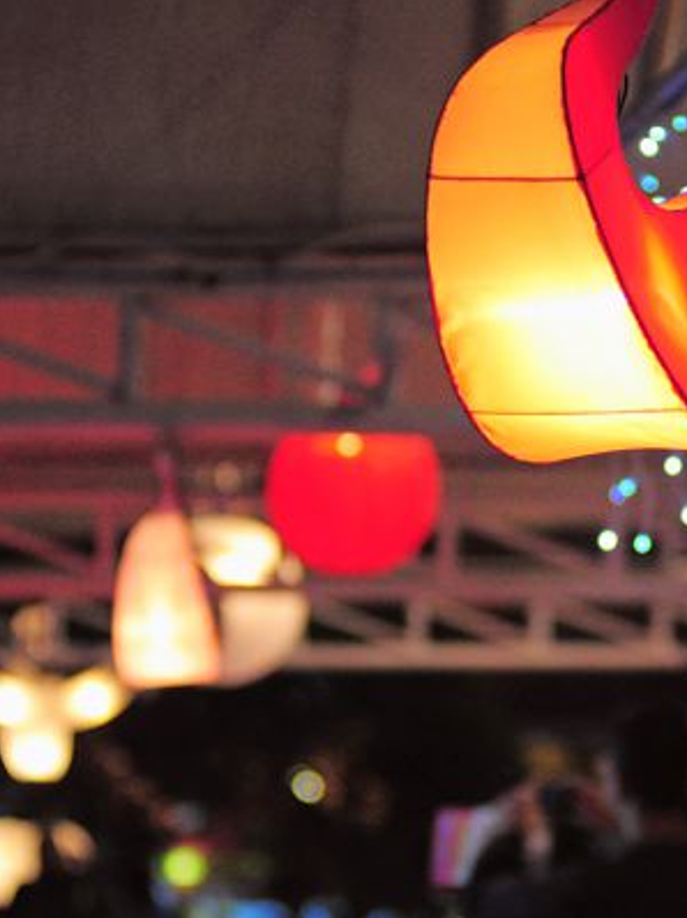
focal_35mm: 174
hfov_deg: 8.5
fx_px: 4609
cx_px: 579
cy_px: 459
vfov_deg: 11.4
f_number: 2.8
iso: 1600
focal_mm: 80
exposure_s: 1/125
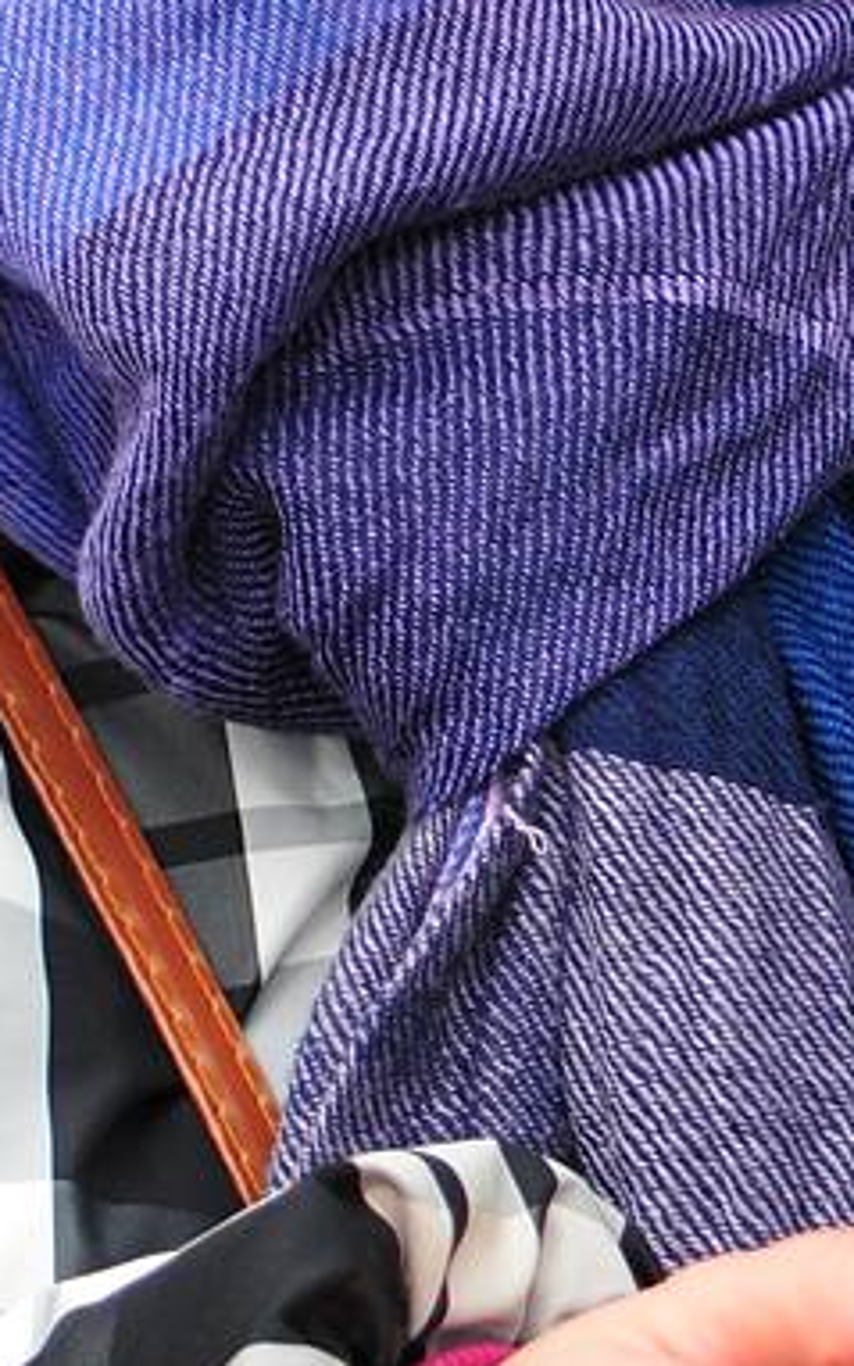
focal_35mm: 588
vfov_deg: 3.6
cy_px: 533
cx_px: 1204
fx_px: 21880
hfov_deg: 2.2
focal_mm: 70
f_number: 2.8
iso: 200
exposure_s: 1/320
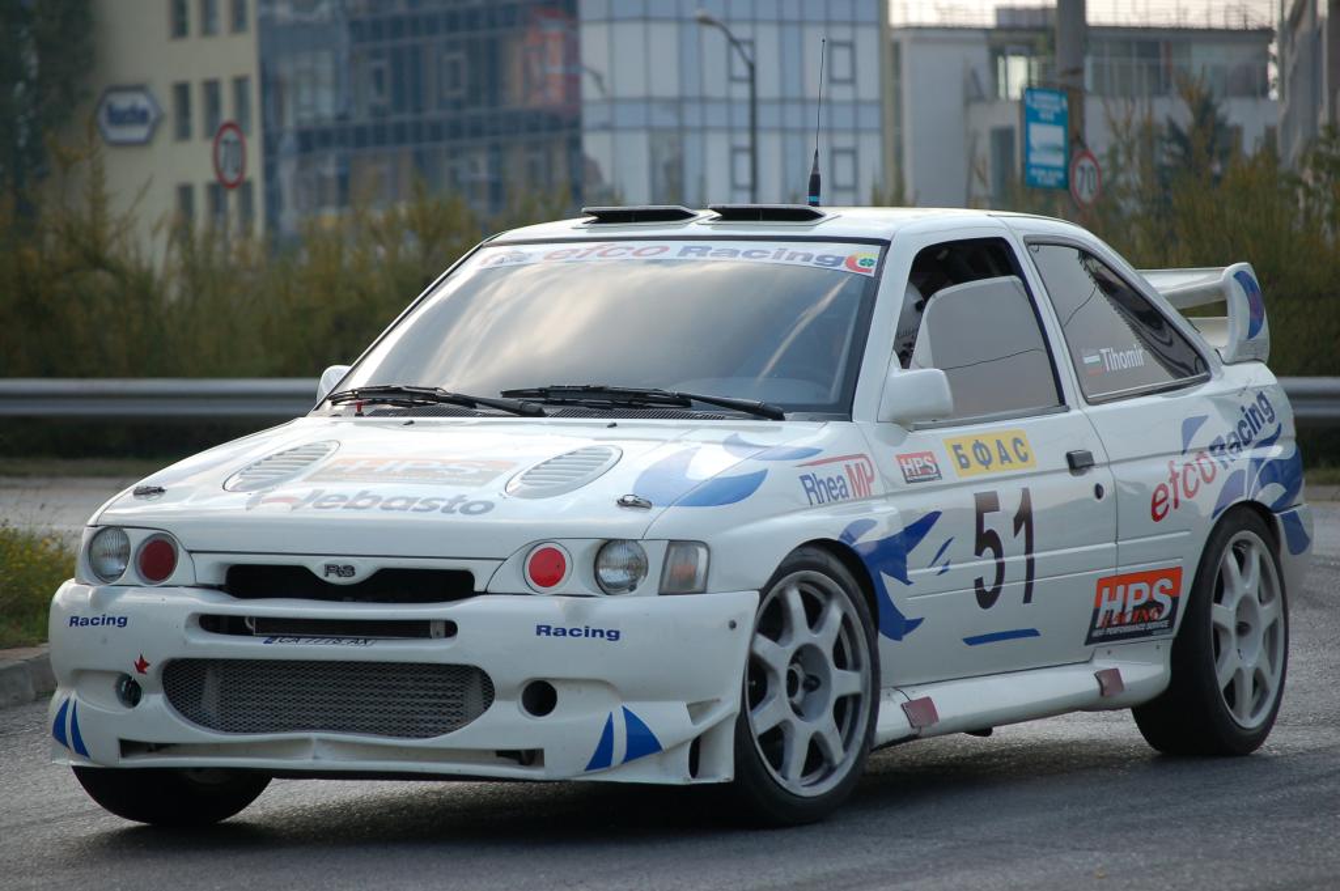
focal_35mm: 188
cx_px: 670
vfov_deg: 7.3
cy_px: 446
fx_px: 6973
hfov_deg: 11.0
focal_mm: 125
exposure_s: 1/1000
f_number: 5
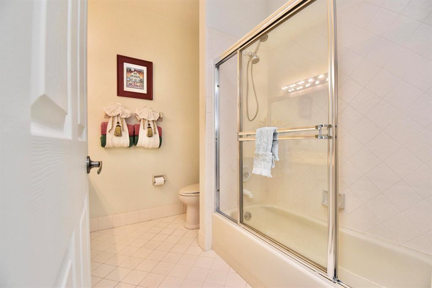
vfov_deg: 77.3
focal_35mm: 15
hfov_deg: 100.4
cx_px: 216
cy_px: 144
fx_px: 180
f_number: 7.1
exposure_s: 1/30
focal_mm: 10
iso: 720
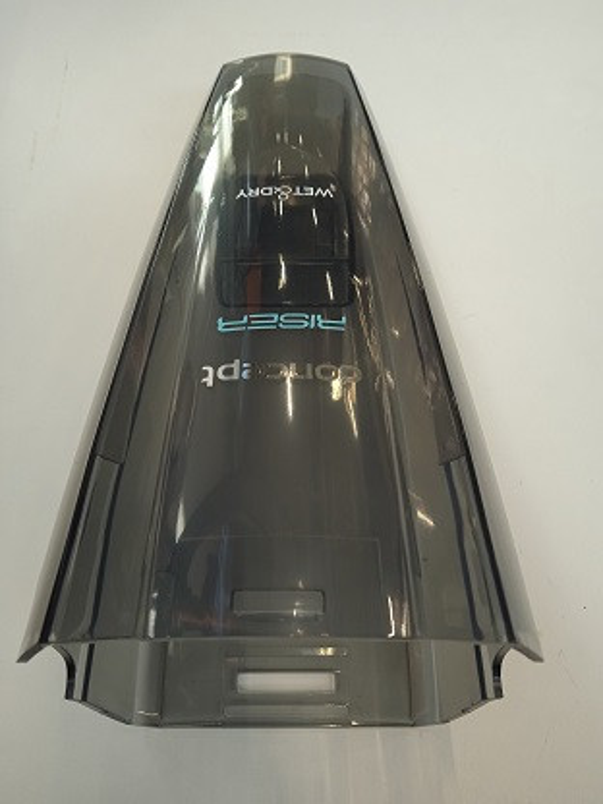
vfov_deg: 63.4
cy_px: 402
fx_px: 650
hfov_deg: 49.7
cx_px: 302
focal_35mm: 28
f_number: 2.2
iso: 149
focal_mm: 3.43
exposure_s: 1/50
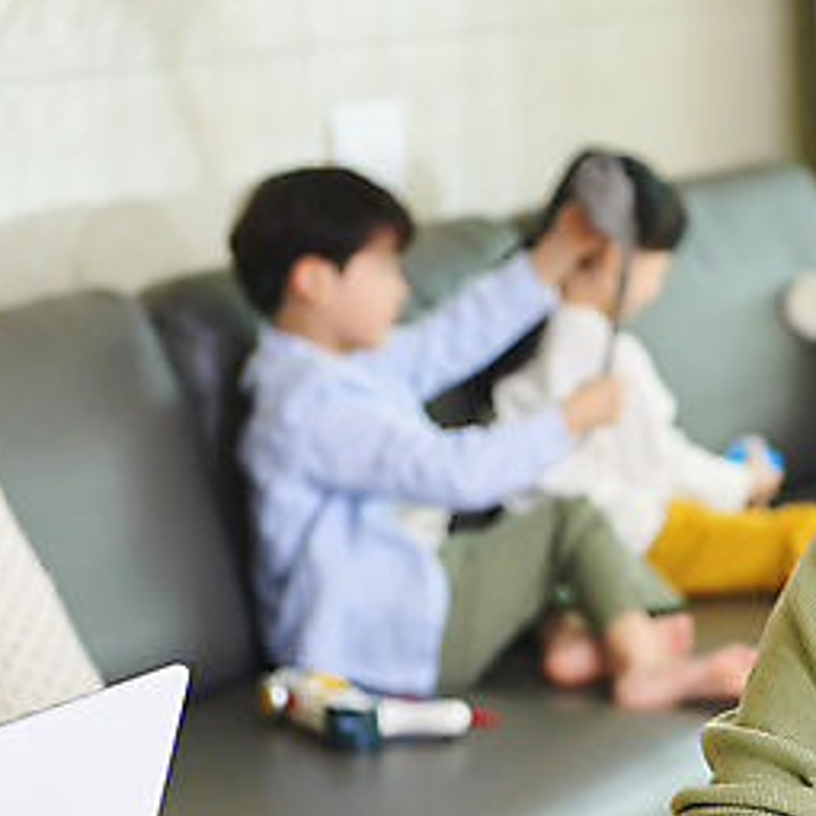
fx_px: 3734
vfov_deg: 12.5
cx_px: 862
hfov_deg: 12.3
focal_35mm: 140
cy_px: 566
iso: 400
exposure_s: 1/125
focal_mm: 70
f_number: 4.5
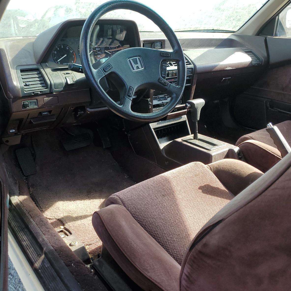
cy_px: 145
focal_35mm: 31
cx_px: 134
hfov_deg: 52.5
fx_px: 295
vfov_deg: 52.5
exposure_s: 1/333
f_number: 1.5
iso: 50
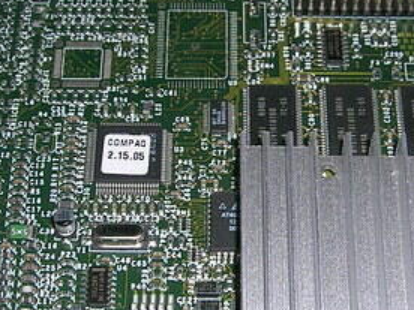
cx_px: 278
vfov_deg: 14.5
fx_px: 1220
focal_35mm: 102
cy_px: 183
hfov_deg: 19.2
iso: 50
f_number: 5.1
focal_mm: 6.7
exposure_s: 1/60.1
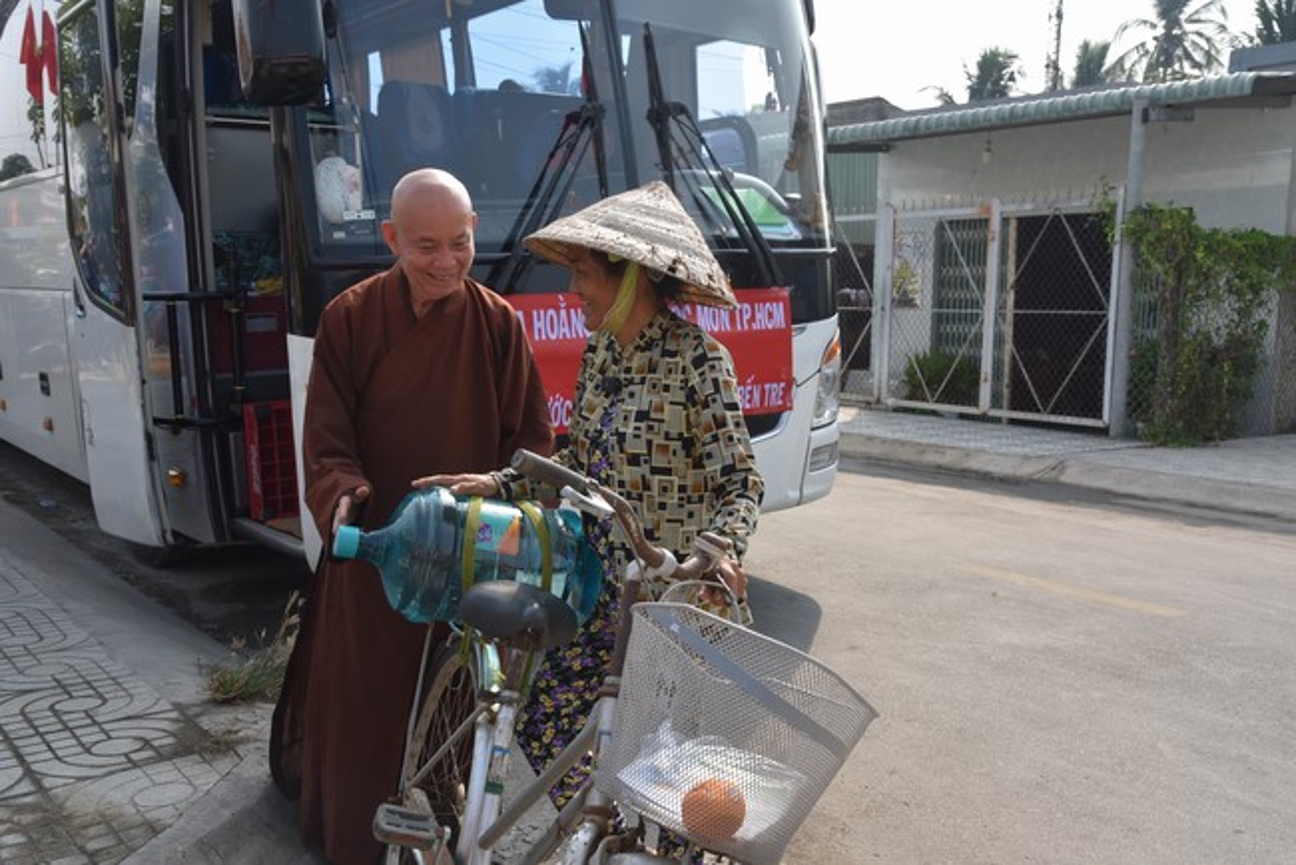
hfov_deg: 54.4
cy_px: 432
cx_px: 648
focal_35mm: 35
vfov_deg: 37.9
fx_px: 1260
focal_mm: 35
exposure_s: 1/250
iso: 280
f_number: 8
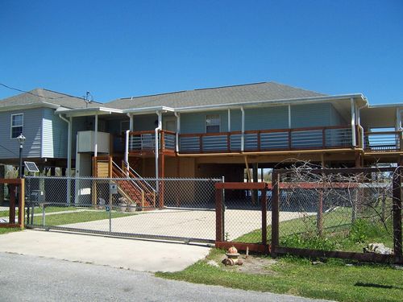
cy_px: 151
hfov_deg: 55.4
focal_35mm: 33
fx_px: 384
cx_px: 202
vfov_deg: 42.9
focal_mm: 5.5
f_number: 3.4
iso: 80
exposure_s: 1/1000
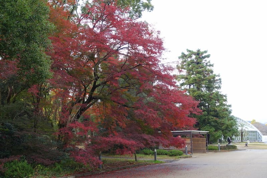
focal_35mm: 40
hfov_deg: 48.5
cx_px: 134
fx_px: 297
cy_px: 89
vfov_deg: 33.4
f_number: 4
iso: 125
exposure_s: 1/100
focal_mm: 14.5
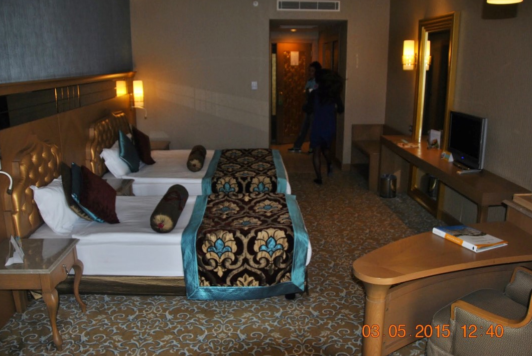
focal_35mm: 29
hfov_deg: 63.6
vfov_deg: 45.1
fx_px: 429
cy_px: 169
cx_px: 272
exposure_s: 1/60
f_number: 3.5
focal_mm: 18
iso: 200
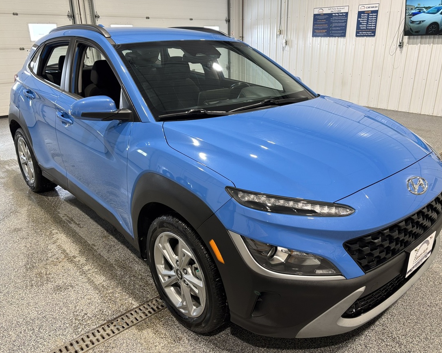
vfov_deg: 51.5
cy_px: 180
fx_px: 366
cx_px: 238
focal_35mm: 28
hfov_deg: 62.1
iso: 80
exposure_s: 1/60
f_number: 1.6
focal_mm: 5.96
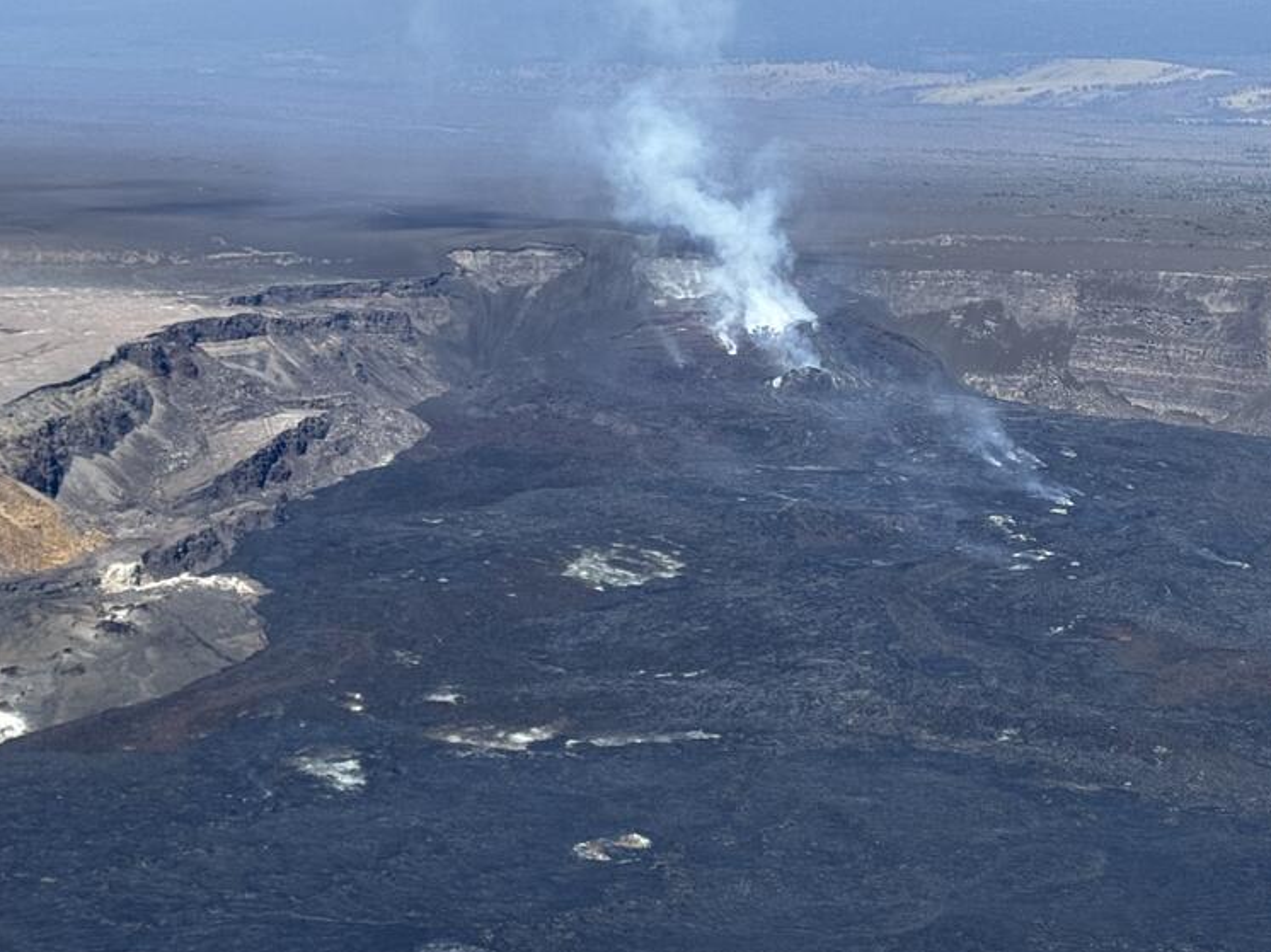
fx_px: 3157
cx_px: 961
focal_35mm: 86
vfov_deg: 17.2
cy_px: 468
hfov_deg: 22.5
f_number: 1.78
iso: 64
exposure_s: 1/3817
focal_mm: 6.76
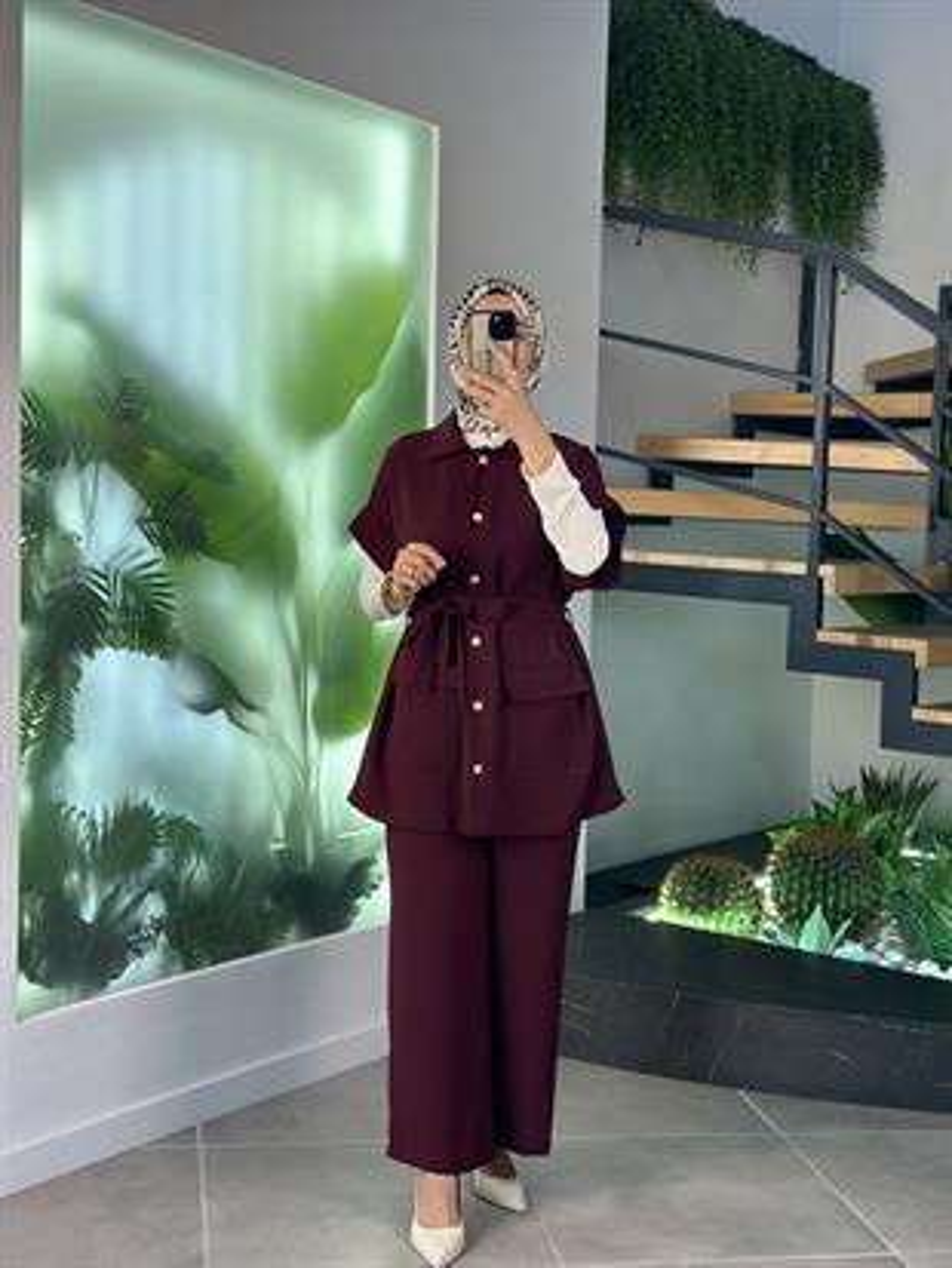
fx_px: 1759
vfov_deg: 39.6
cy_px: 634
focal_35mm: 48
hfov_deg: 30.3
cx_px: 476
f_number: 1.78
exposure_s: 1/237
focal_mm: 6.86
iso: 80
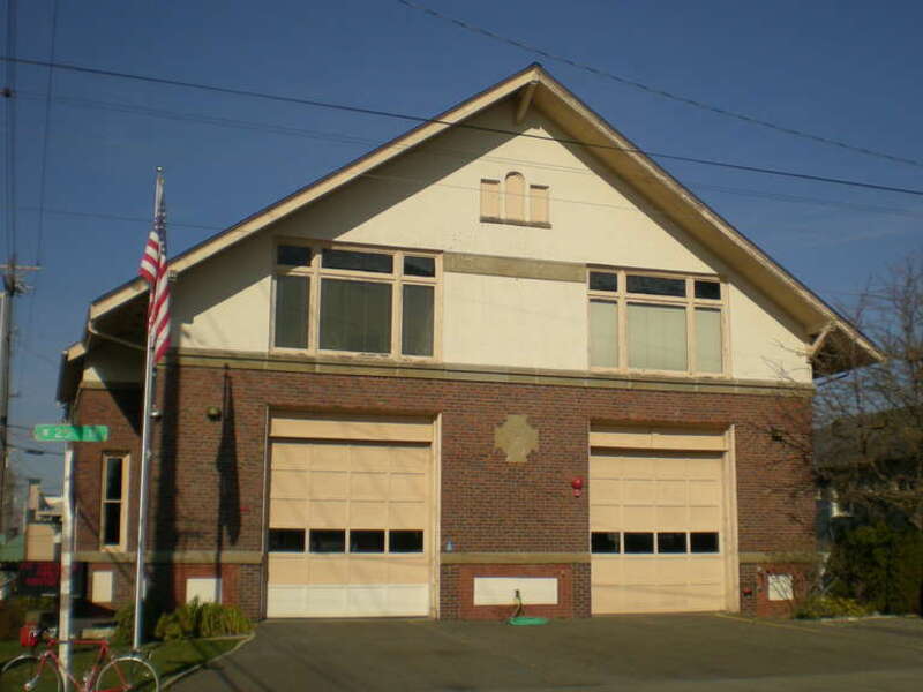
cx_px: 462
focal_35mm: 38
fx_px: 1013
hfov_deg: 49.0
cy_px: 346
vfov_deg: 37.7
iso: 50
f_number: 4.6
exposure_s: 1/1000
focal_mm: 6.3
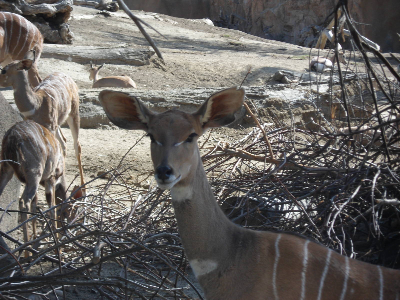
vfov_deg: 7.4
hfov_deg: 9.8
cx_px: 200
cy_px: 150
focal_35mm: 201
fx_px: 2323
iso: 80
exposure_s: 1/180
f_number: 5.6
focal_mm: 36.2
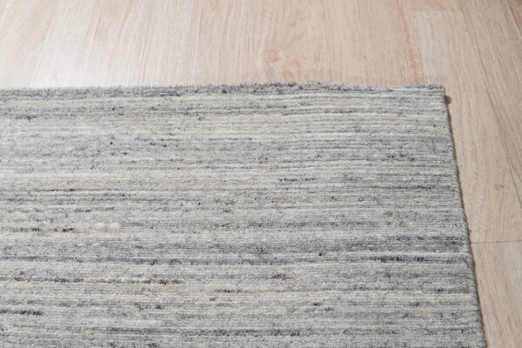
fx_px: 652
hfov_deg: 43.6
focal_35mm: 45
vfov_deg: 29.9
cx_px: 261
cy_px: 174
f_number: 5
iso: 500
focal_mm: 30
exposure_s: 1/160
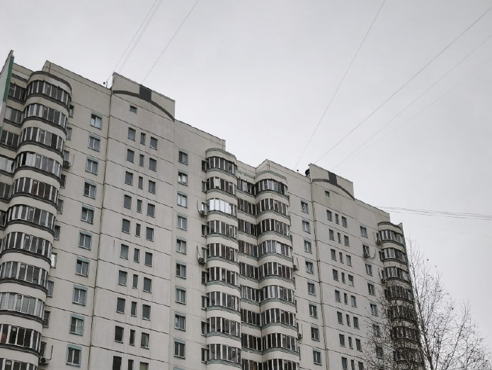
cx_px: 207
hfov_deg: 43.7
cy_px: 299
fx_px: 611
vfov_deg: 32.6
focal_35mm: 43
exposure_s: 1/720
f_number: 1.7
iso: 80
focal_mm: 5.35
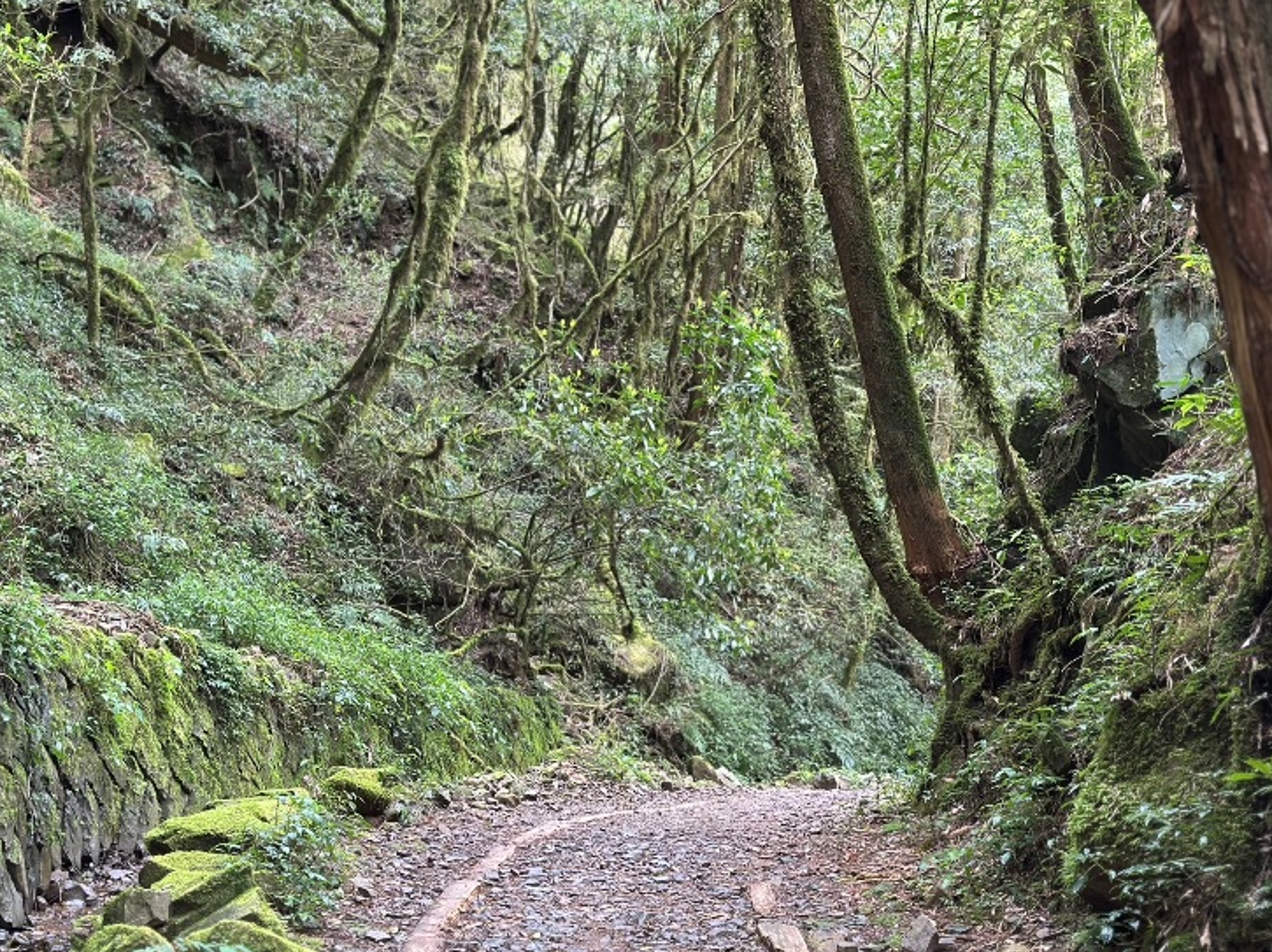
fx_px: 1947
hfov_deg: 36.2
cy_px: 522
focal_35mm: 53
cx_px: 639
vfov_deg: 27.5
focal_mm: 6.86
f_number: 1.78
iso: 200
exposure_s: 1/60
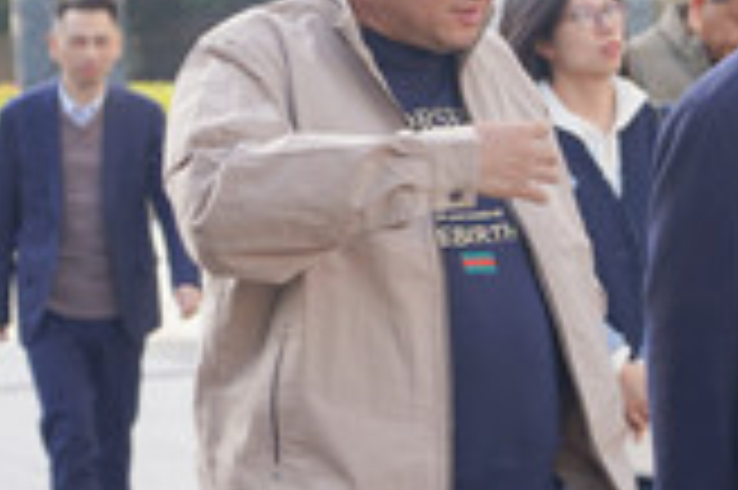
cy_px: 249
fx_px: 3748
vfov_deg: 7.5
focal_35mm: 183
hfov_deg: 11.2
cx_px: 580
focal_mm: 60
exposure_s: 1/200
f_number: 4
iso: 100
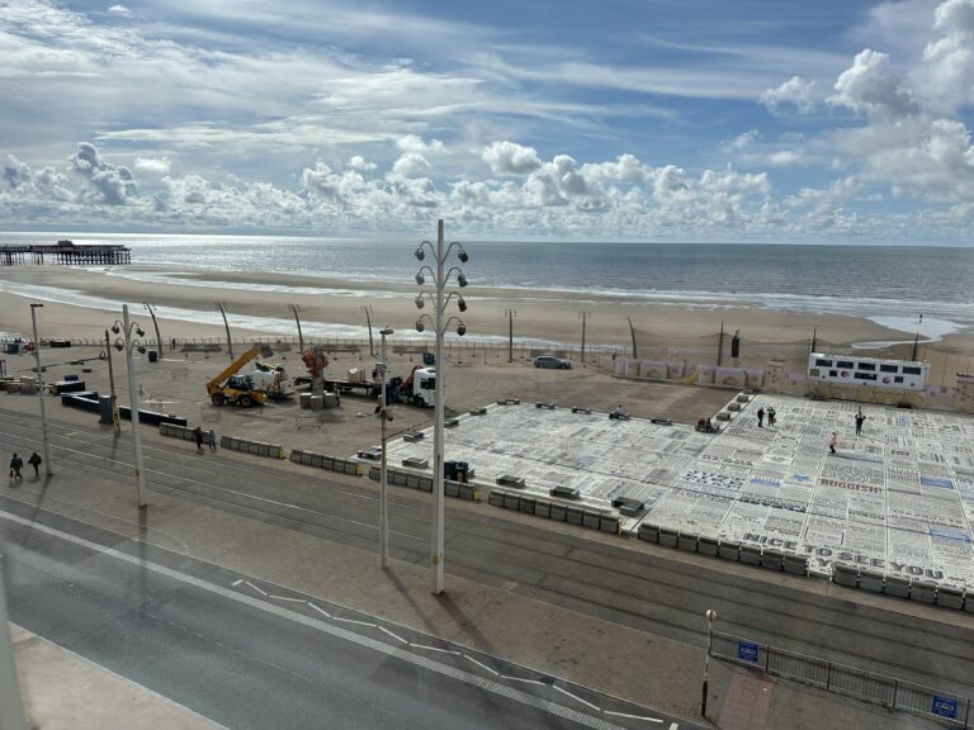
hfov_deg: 71.6
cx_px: 487
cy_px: 365
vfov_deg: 56.8
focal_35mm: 24
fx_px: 675
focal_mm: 6.86
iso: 80
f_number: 1.78
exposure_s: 1/9709
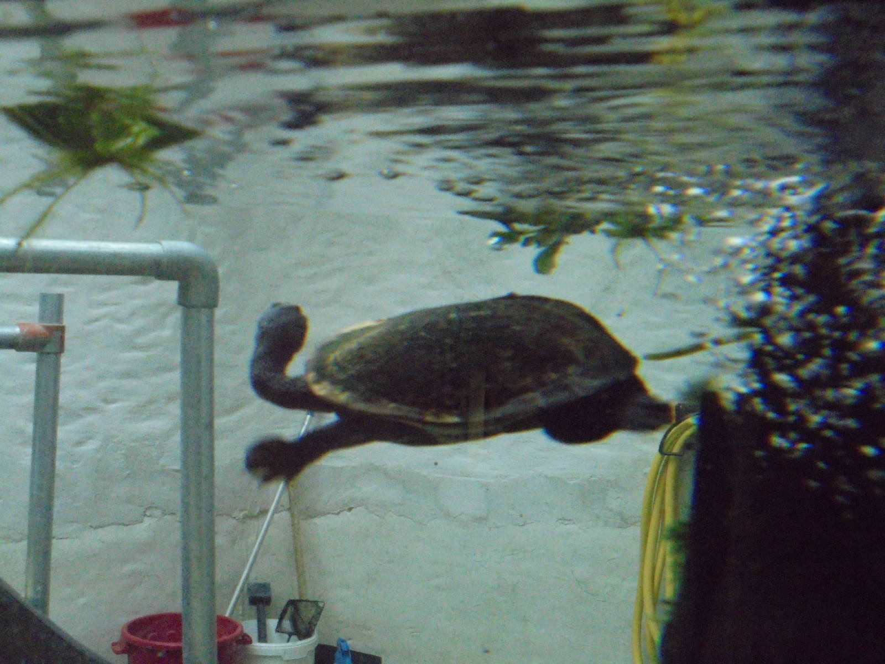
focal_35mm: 43
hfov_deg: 43.9
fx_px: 1099
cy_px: 332
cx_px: 442
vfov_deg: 33.6
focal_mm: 7.8
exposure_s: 1/60
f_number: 4.5
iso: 800
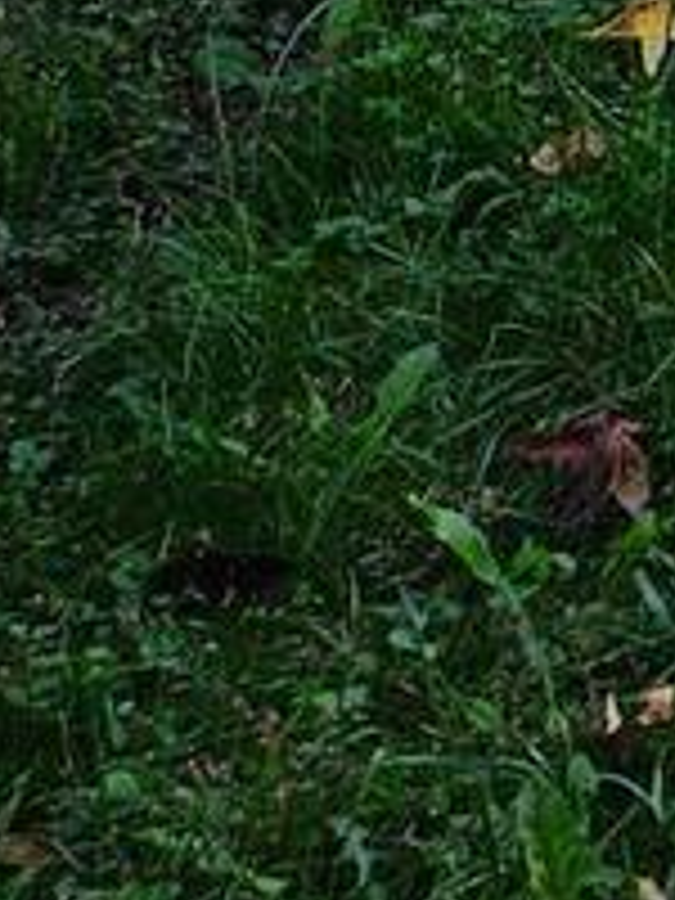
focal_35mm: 177
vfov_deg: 9.2
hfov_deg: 7.0
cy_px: -1674
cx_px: 2421
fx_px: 4602
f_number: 1.8
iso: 25
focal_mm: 5.4
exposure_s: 1/371
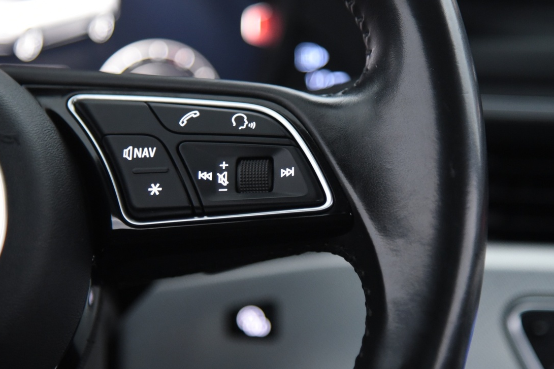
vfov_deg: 7.7
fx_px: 2740
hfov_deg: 11.5
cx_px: 257
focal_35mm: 178
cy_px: 176
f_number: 4
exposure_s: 1/25
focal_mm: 120
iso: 4000
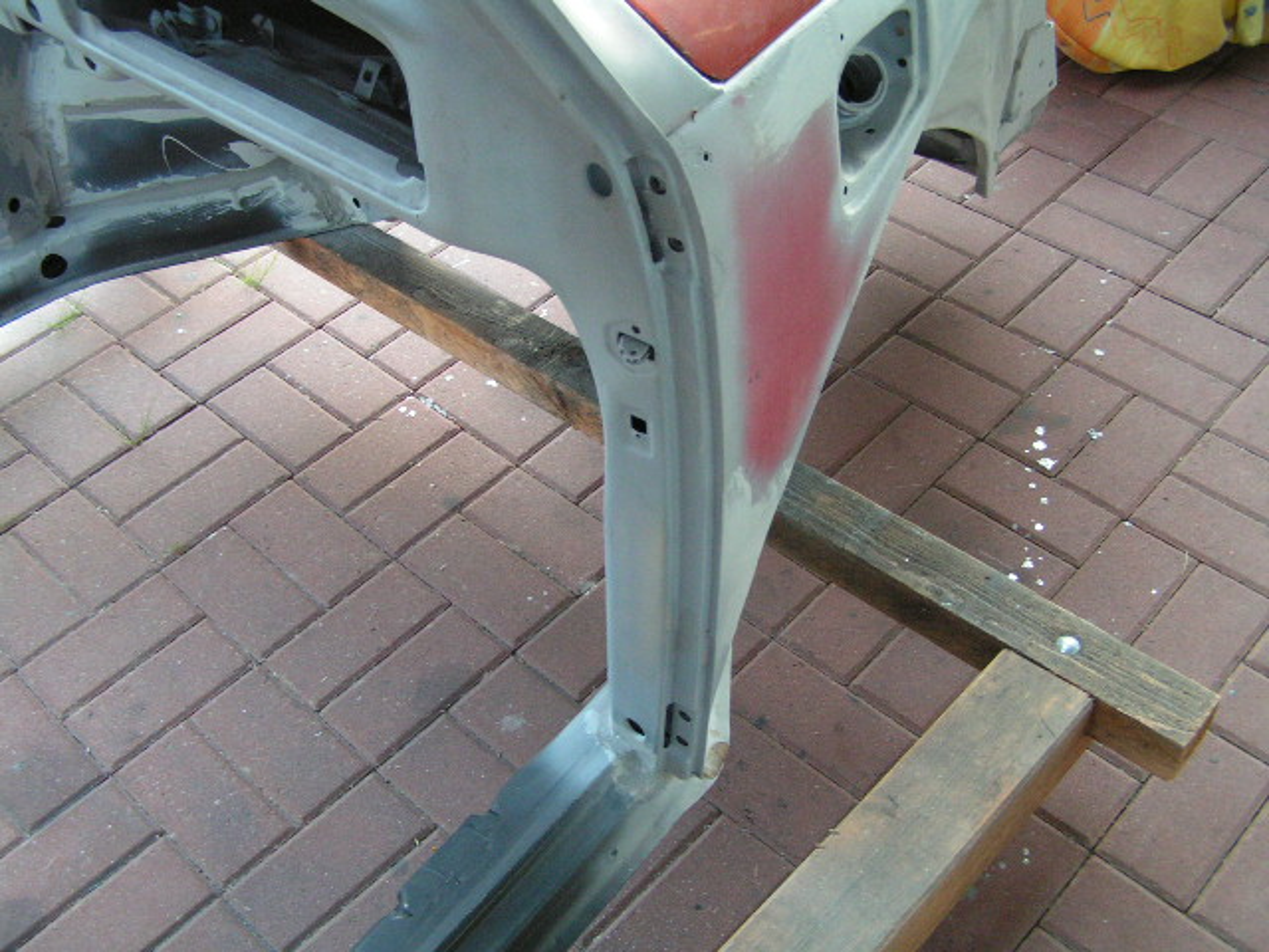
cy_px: 476
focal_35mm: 38
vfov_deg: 37.7
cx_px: 634
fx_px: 1393
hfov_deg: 49.0
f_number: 2.8
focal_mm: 6.3
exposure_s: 1/15
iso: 200
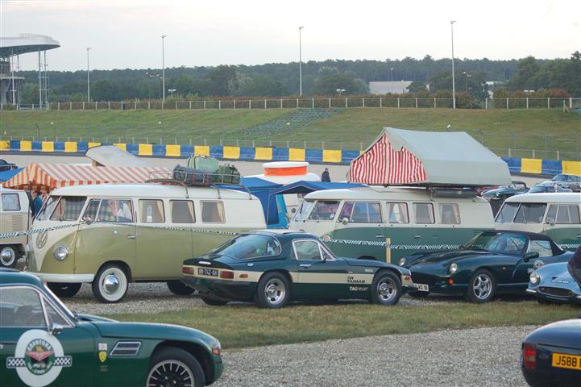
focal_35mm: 105
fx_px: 1694
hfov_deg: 19.5
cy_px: 194
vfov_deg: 13.0
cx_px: 290
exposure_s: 1/400
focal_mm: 70
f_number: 5
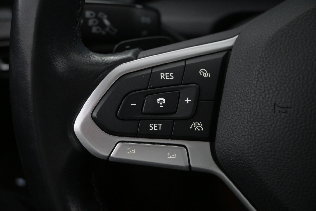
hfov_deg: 48.7
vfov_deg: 33.6
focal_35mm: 40
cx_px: 158
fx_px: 349
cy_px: 106
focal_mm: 26.5
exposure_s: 1/50
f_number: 4.5
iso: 2500
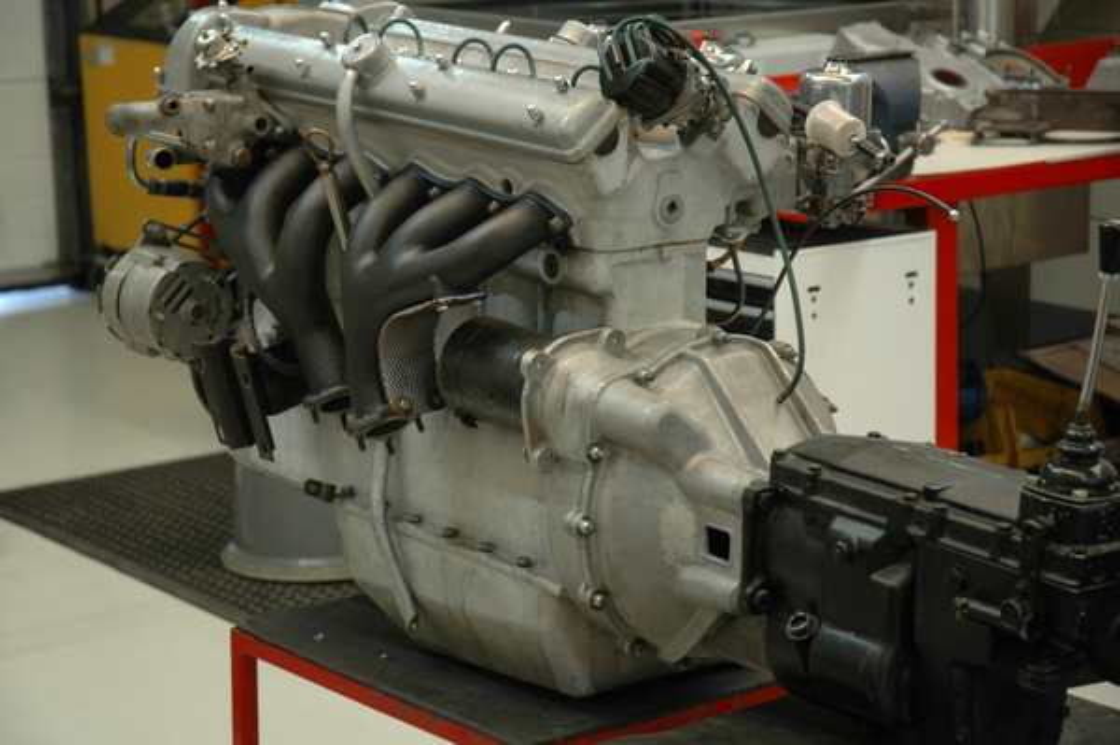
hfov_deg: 21.9
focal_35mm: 93
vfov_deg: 14.7
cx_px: 560
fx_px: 2891
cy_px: 372
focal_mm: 62
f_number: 4.5
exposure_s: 1/15
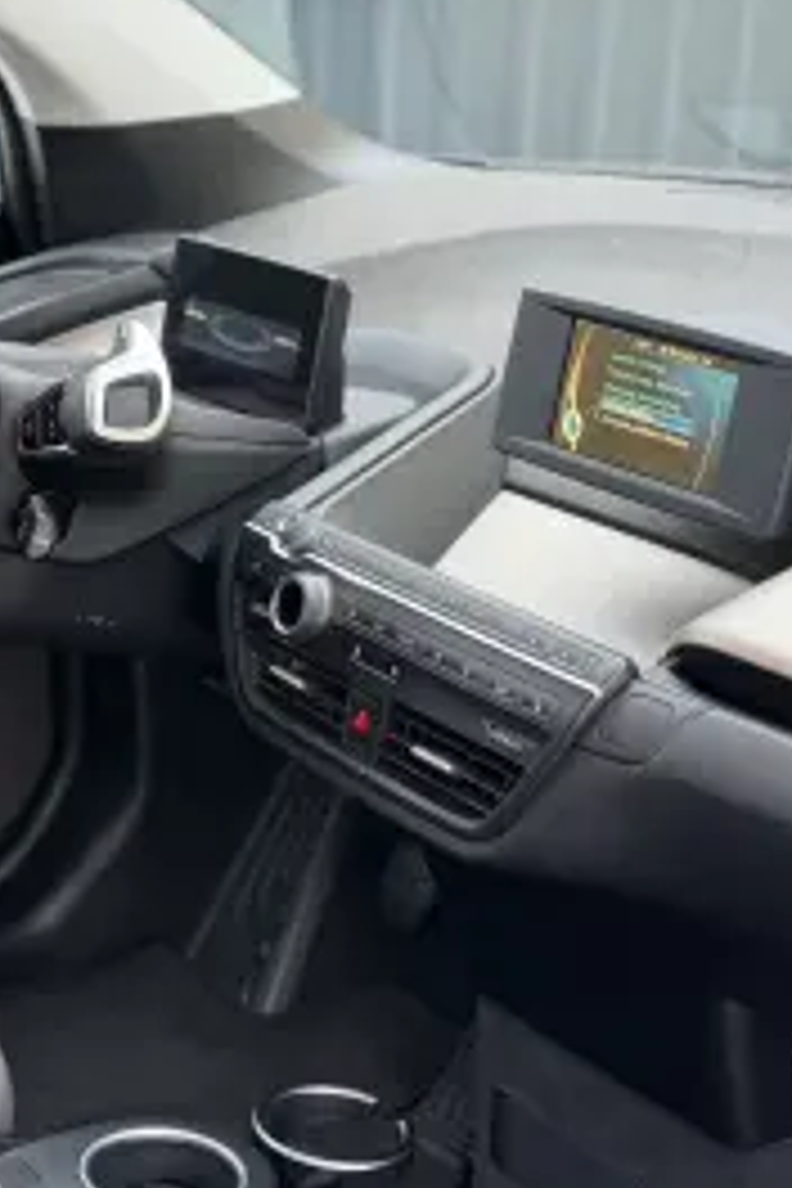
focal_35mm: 68
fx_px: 2244
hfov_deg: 19.9
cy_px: 594
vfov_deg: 29.7
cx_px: 234
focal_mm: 6.76
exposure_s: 1/60
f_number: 1.78
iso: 125
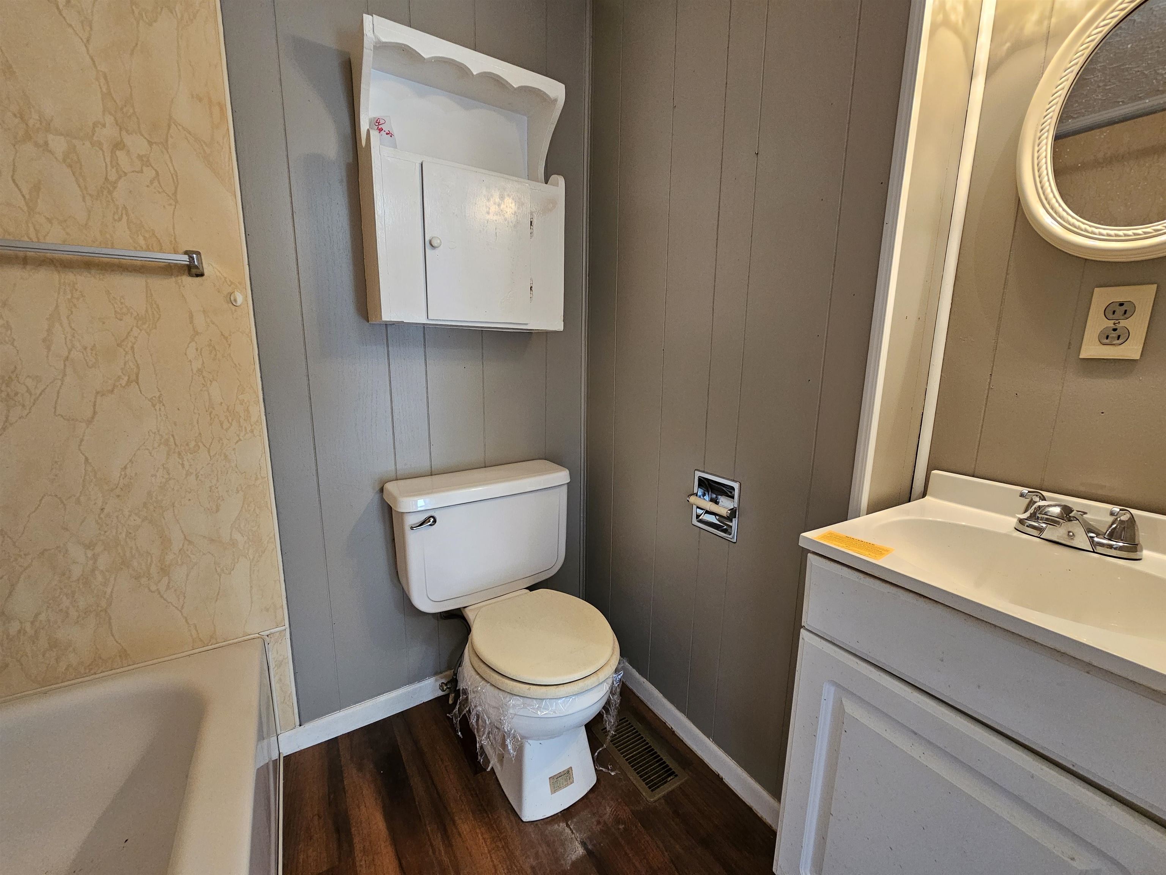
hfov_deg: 106.2
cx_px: 583
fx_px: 438
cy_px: 438
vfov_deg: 89.9
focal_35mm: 13
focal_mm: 2.2
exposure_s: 1/60
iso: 250
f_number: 2.2
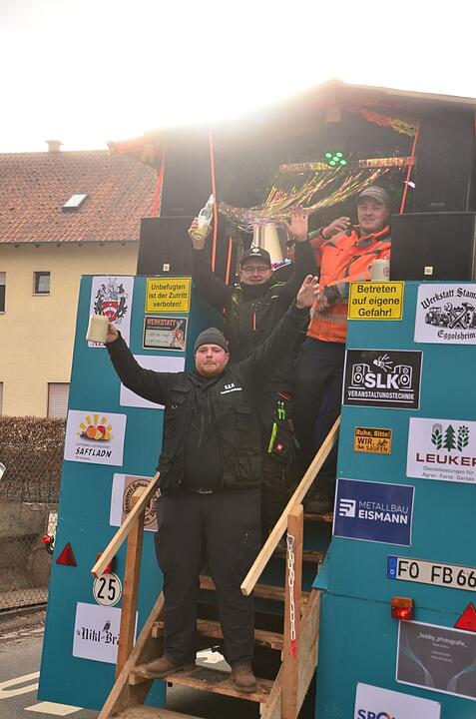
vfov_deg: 37.9
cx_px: 238
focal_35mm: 52
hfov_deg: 25.6
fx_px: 1046
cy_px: 360
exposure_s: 1/500
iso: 400
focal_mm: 35
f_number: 5.6
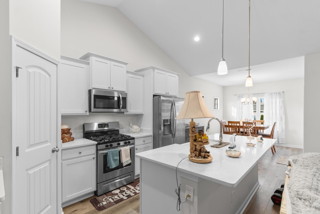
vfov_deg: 73.7
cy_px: 107
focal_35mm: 16
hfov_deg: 96.7
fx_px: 142
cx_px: 160
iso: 100
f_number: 4.8
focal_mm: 11
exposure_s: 1/1.25
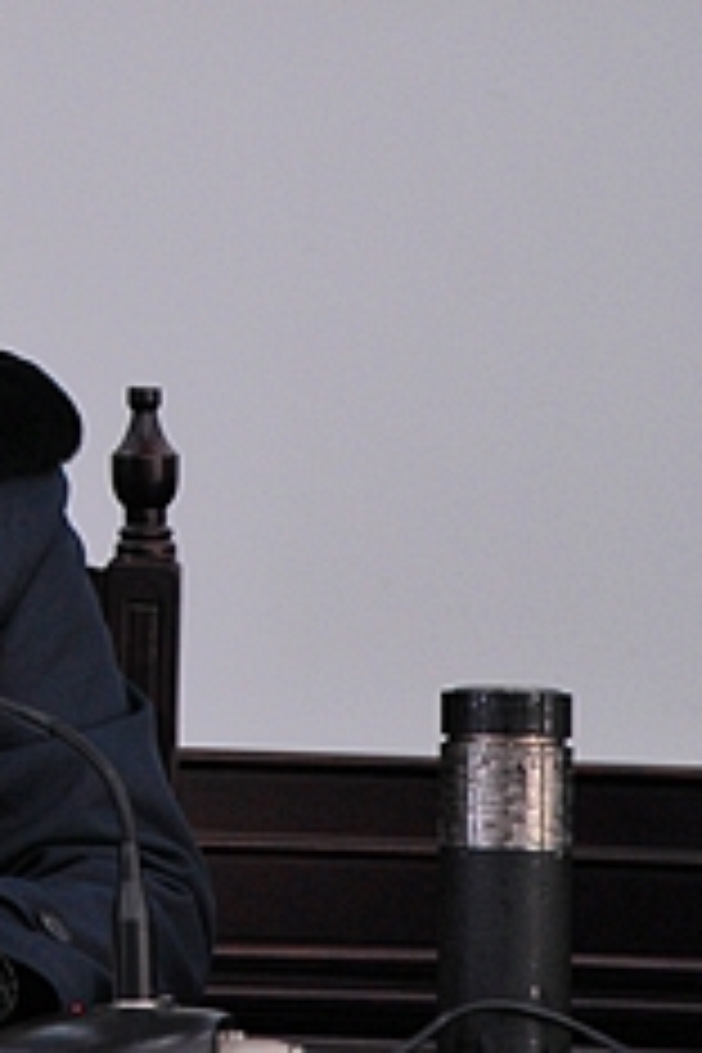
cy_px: 171
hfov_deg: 6.8
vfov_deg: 10.2
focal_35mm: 200
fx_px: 5850
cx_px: -182
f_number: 5
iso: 800
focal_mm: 52
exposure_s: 1/25
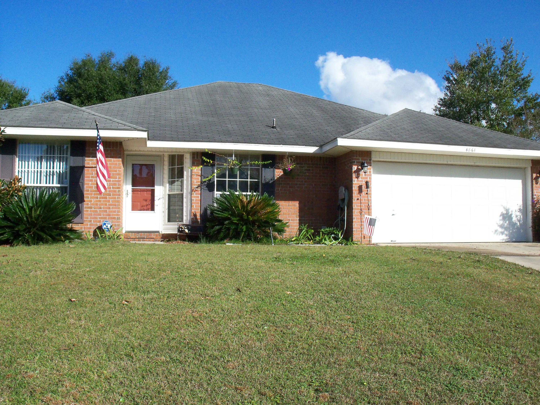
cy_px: 202
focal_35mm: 35
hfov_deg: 52.6
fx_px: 546
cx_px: 270
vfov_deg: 40.7
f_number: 5.5
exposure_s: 1/1000
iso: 200
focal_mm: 6.3
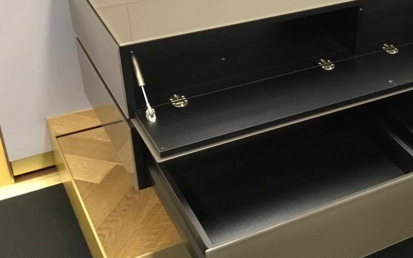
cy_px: 92
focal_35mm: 60
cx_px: 360
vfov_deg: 21.6
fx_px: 675
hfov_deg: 32.5
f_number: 2.4
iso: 200
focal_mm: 3.3
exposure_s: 1/17
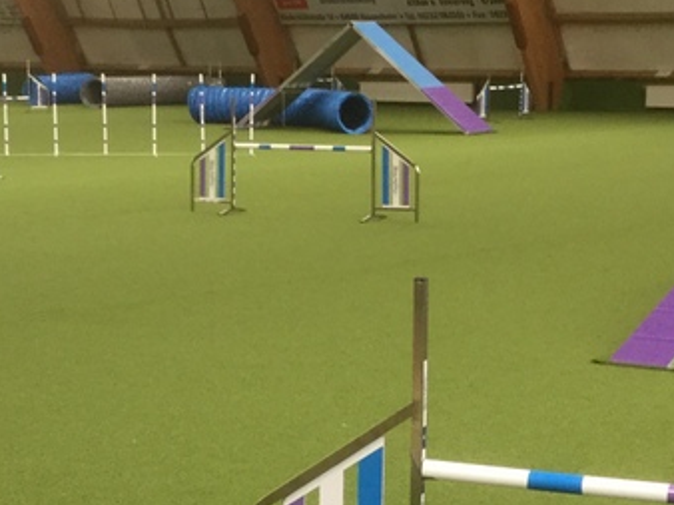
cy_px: 465
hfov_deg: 20.8
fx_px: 1829
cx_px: 237
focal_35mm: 94
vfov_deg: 15.5
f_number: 2.4
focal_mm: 3.3
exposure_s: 1/33
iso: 125
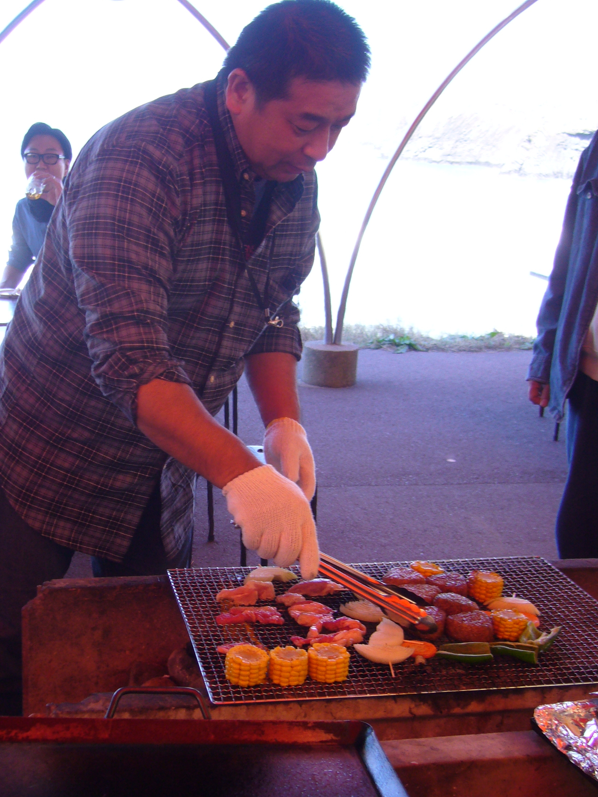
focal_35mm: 45
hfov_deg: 32.0
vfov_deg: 42.1
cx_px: 218
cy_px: 420
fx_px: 1036
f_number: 2.8
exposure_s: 1/100
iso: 80
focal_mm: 5.8
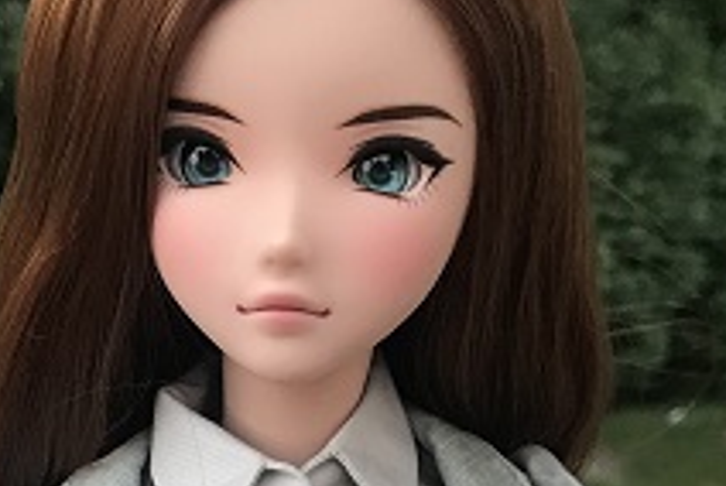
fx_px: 1676
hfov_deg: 24.4
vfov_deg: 15.0
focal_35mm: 83
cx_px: 267
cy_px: 782
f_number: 1.8
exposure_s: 1/20
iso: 40
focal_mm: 3.99
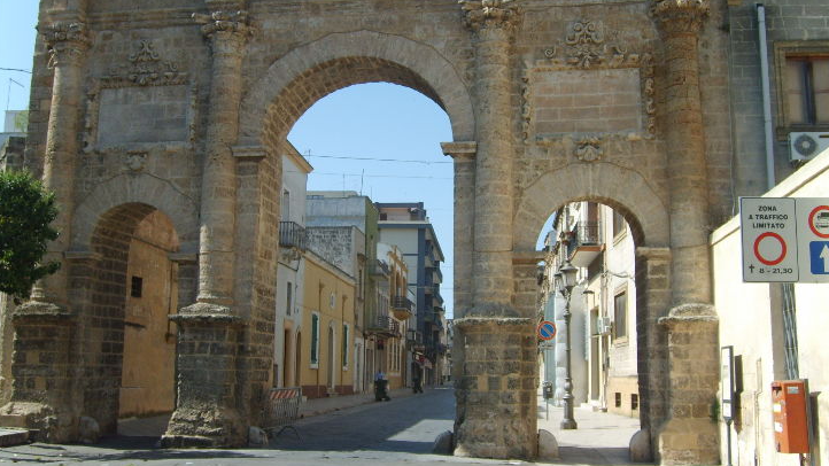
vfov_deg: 30.4
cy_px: 202
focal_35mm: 39
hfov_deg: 51.6
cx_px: 417
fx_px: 857
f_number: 2.8
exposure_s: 1/1000
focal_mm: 5.8
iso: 50
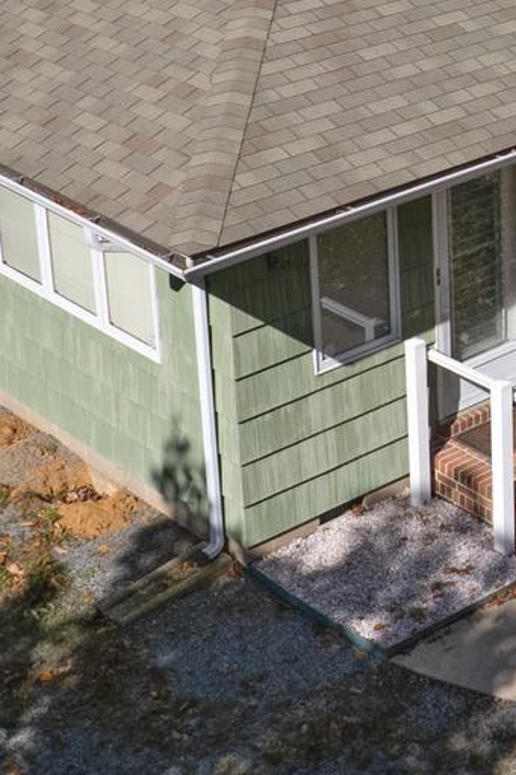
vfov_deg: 22.5
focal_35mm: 88
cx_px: 592
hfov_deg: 15.1
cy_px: 51
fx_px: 1893
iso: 110
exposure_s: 1/640
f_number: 2.8
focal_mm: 8.38
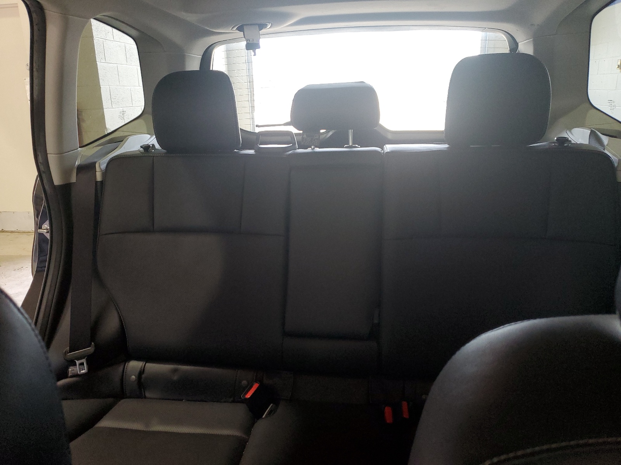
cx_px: 310
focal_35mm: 26
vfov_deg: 53.1
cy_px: 232
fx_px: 466
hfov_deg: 67.3
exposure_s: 1/60.2
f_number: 1.5
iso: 162
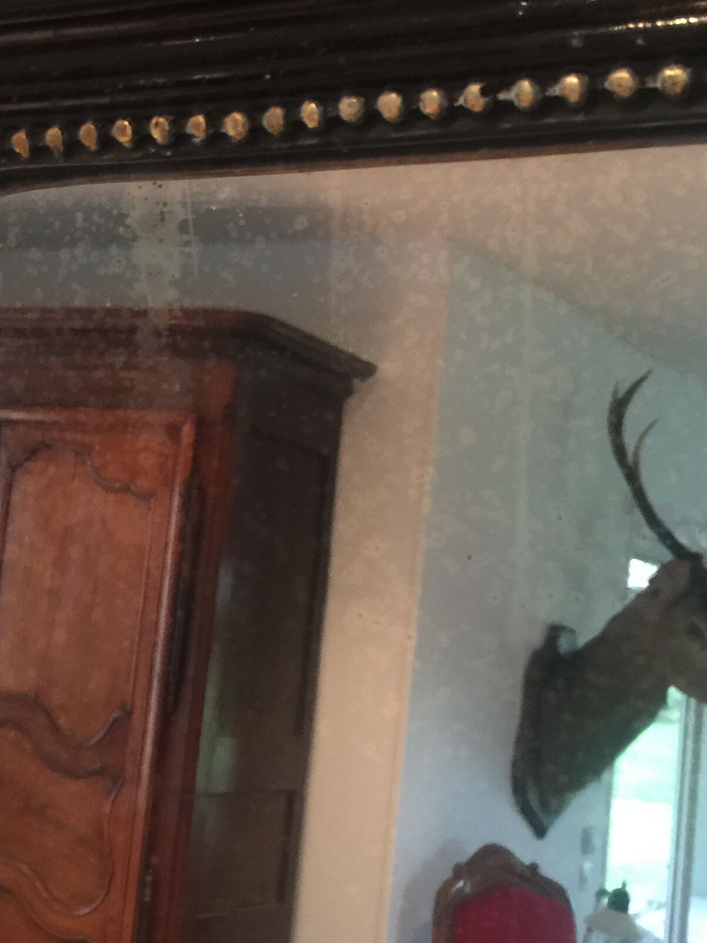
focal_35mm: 59
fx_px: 1607
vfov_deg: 32.7
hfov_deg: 24.6
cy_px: 459
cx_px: 207
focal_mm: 4.15
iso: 100
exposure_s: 1/10
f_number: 2.2
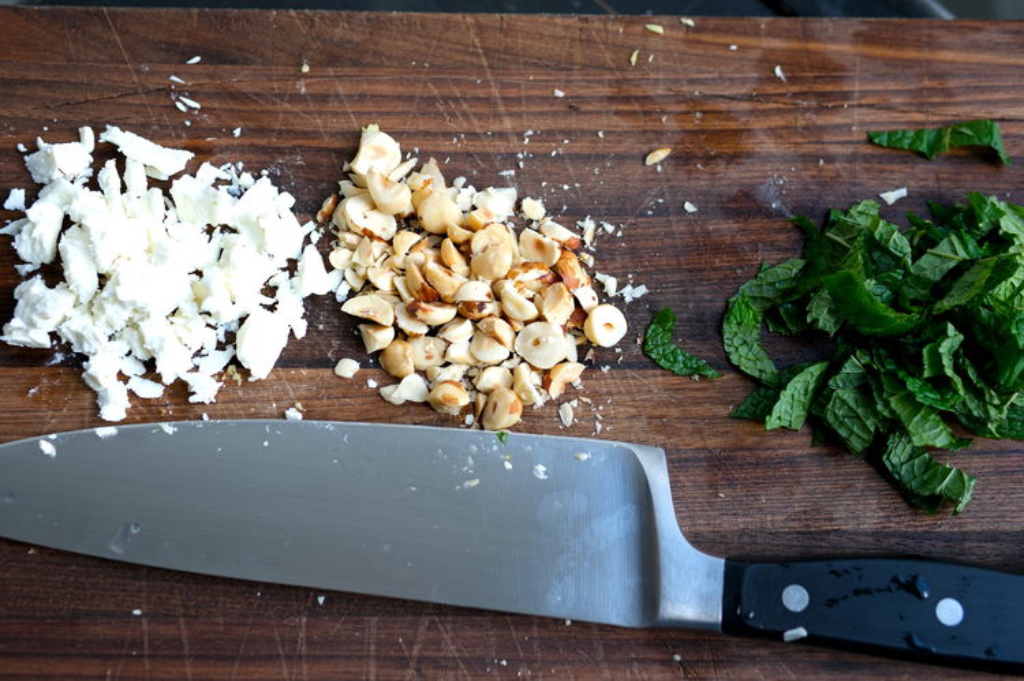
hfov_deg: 43.6
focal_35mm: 45
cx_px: 512
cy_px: 340
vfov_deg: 29.8
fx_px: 1279
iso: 125
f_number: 2.8
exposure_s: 1/75
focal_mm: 30
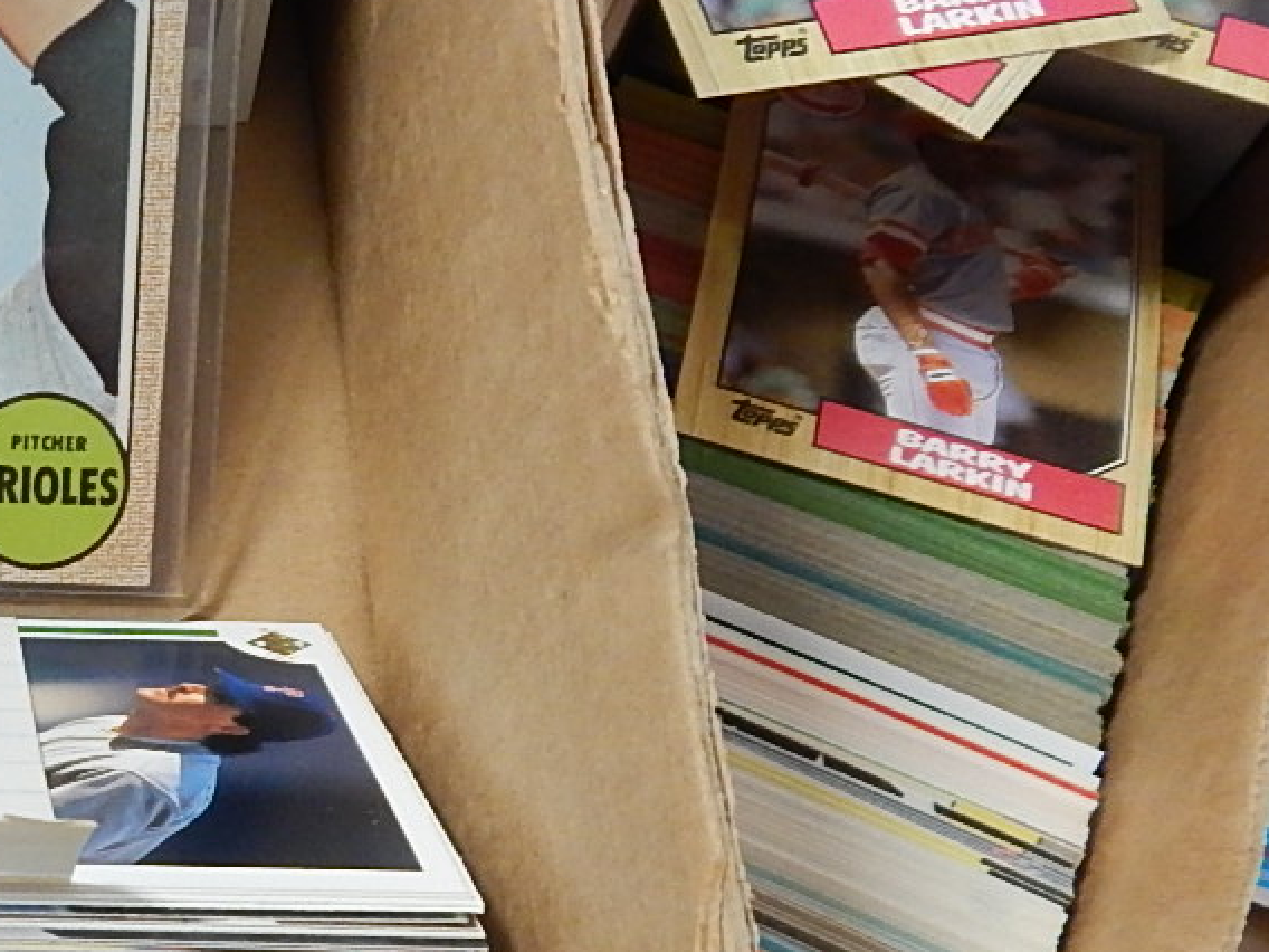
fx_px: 2273
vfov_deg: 23.3
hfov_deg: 26.7
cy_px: 753
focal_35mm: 62
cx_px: -353
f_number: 3
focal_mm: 4
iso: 320
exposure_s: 1/30
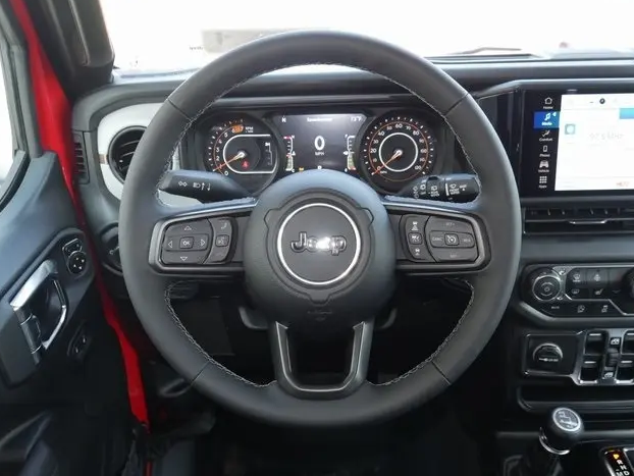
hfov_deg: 52.6
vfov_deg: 40.7
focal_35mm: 35
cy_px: 232
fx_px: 641
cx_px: 311
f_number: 5
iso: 640
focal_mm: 17
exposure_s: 1/60
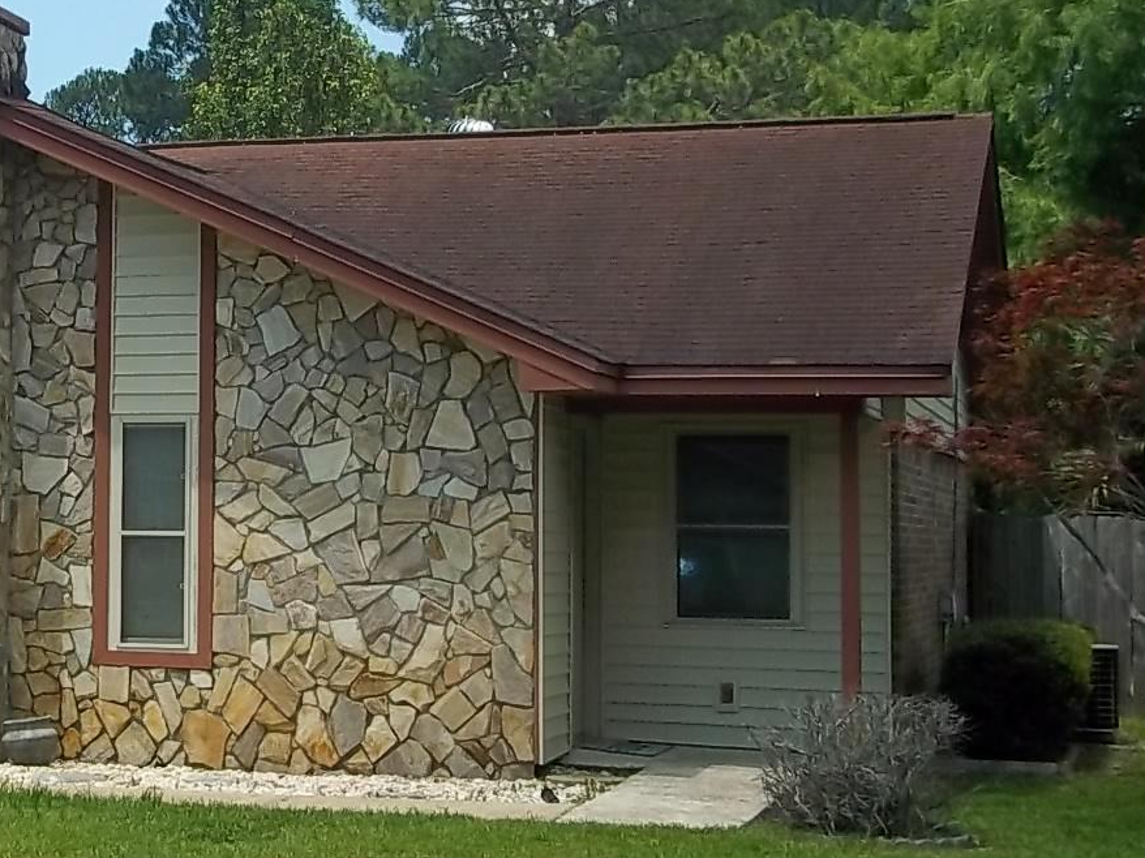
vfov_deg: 17.5
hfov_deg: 22.4
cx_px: 13
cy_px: 349
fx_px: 2778
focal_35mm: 84
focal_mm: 6.5
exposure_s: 1/160
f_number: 8
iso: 80
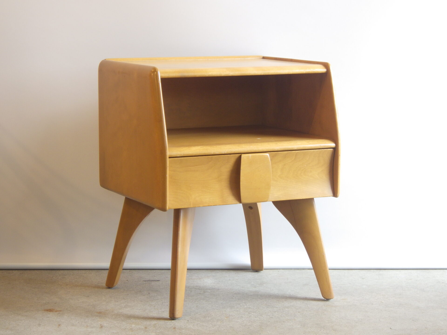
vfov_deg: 15.7
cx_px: 224
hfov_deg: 20.9
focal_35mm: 94
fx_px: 1214
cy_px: 168
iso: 125
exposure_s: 1/13
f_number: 5
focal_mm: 16.7
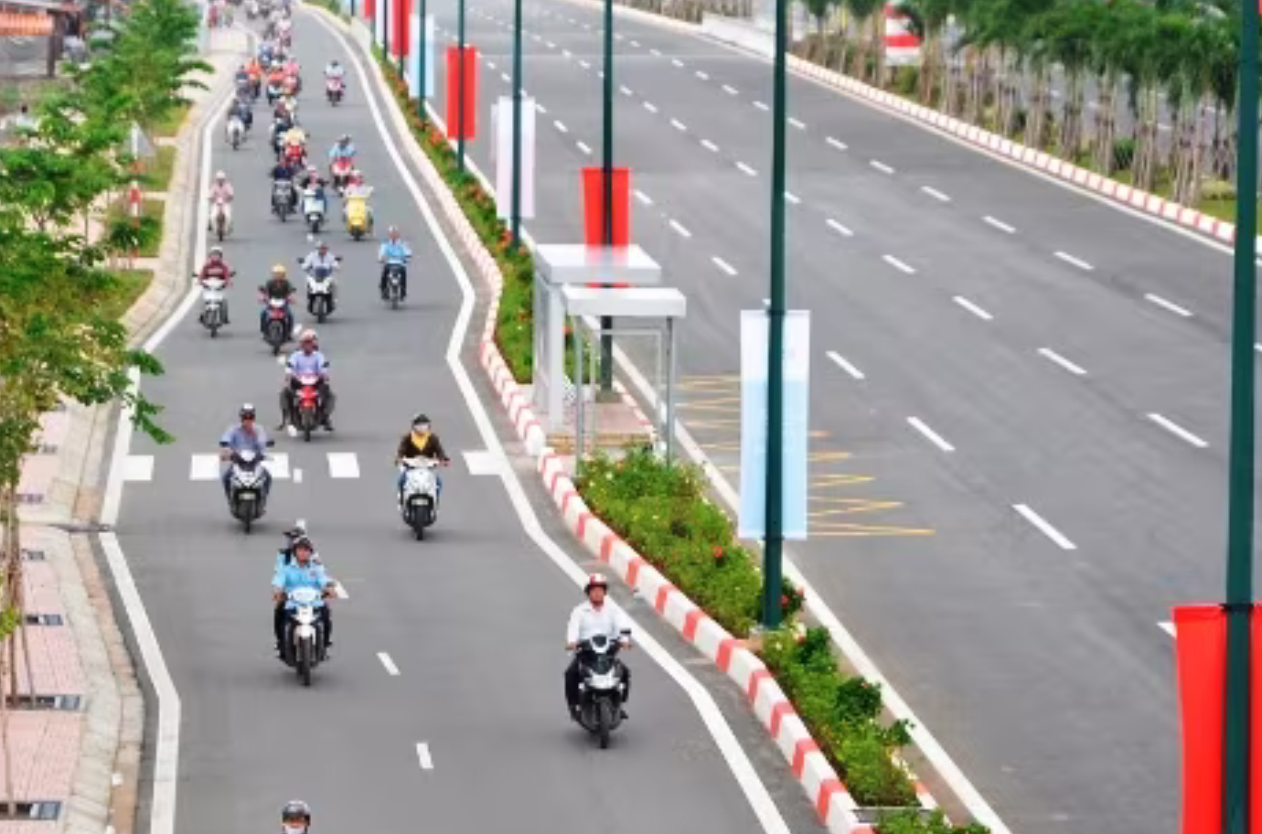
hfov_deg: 10.4
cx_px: 546
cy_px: 475
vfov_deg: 6.9
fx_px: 6944
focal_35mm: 199
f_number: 9
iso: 2000
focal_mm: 105
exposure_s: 1/1250
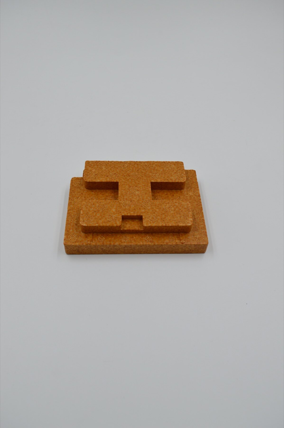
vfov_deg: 62.0
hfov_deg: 43.5
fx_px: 356
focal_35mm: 30
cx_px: 142
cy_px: 214
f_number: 5.6
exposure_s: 1/125
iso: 100
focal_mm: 20
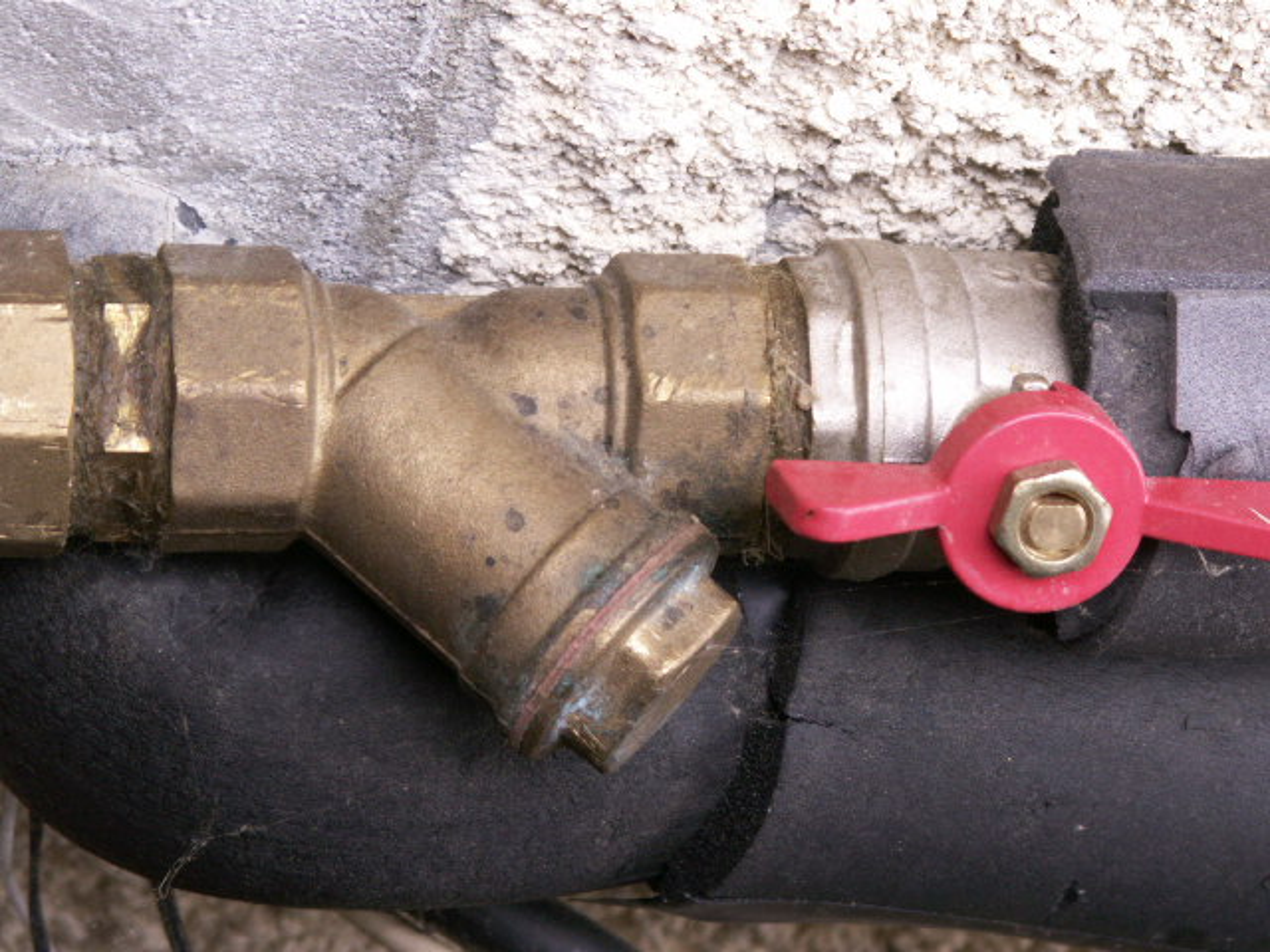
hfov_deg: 15.5
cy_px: 476
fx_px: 4659
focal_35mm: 127
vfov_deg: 11.7
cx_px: 635
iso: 64
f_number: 4
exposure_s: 1/40
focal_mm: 20.73
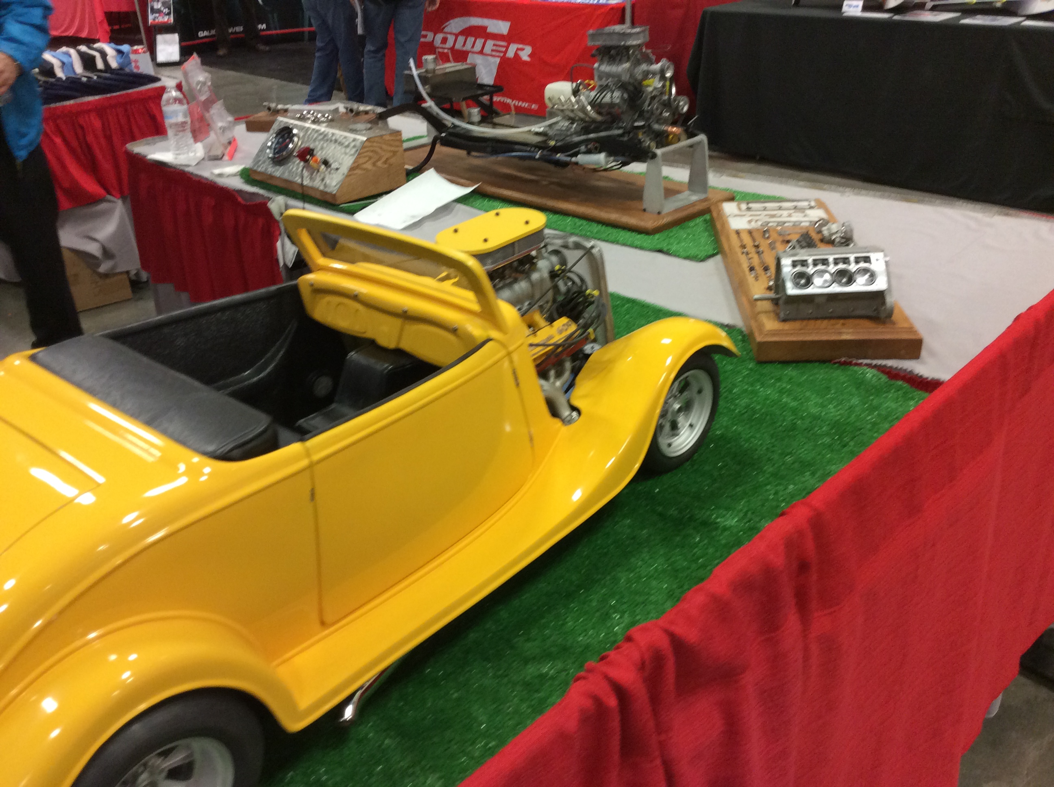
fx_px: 973
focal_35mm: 32
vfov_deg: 44.1
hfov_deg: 56.9
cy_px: 394
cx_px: 527
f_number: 2.4
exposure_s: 1/24
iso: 125
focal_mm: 3.3
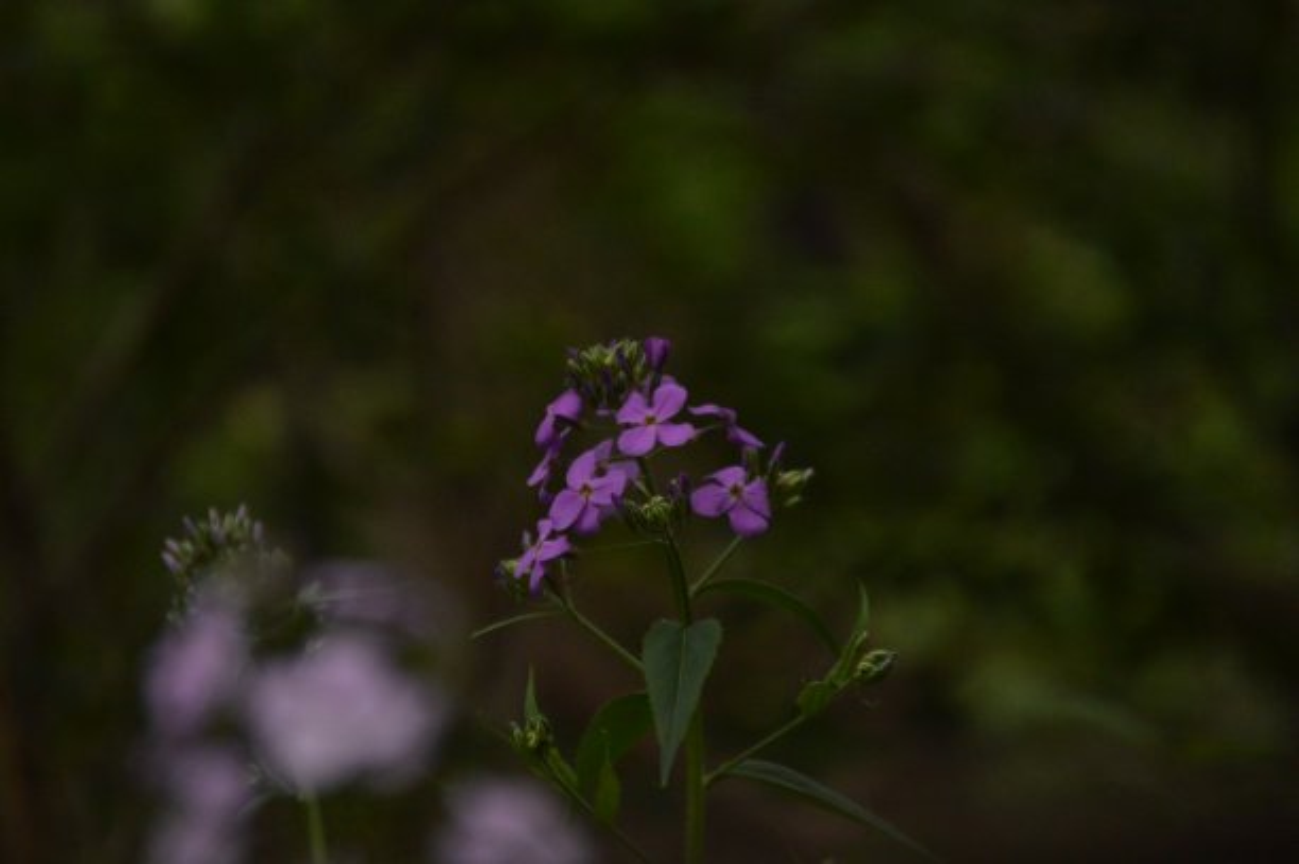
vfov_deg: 4.6
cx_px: 650
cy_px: 432
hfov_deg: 6.9
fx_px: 10816
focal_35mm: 300
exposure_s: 1/3200
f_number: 5.6
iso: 1600
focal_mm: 200
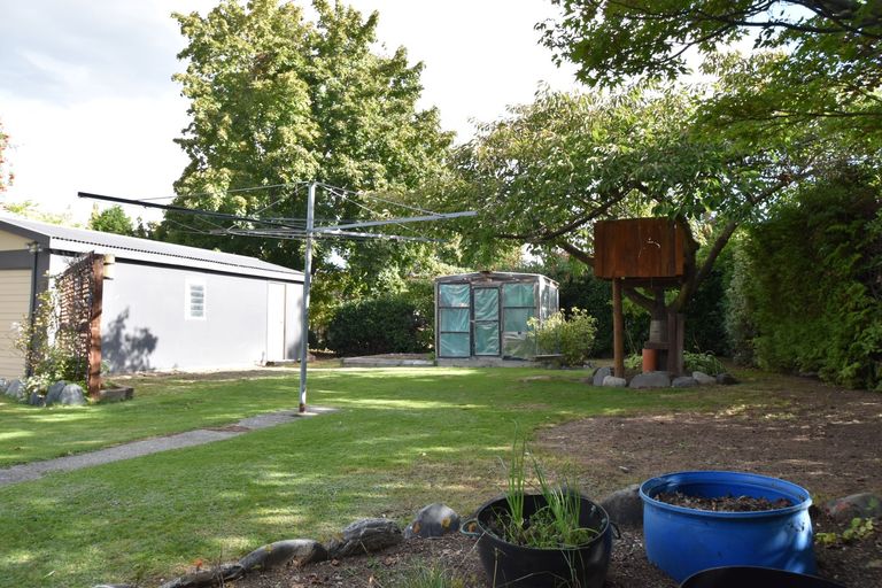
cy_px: 294
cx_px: 441
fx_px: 588
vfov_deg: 53.1
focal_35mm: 24
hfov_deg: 73.7
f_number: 8
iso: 360
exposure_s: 1/250
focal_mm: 16
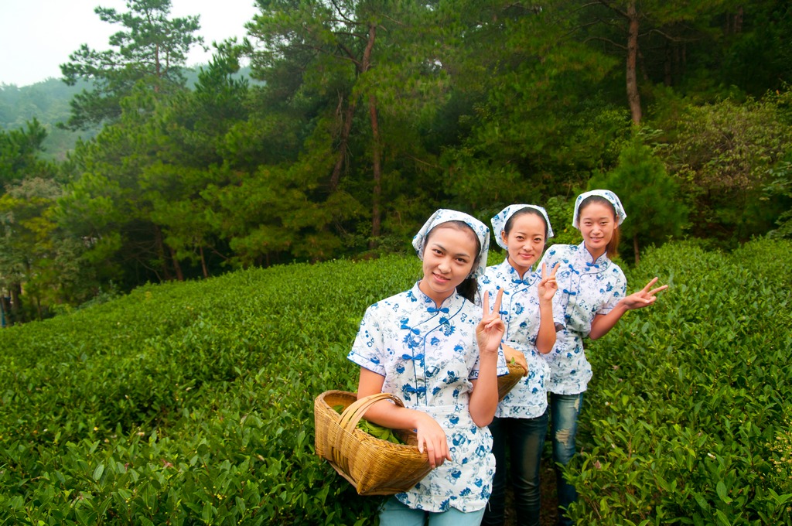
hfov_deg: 70.5
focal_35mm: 26
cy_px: 263
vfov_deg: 50.3
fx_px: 560
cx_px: 396
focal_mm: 17
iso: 200
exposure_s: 1/80
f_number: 4.5
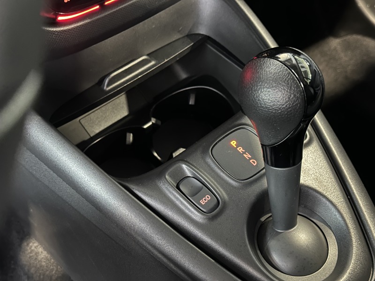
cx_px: 188
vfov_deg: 30.3
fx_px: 520
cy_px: 140
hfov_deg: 39.7
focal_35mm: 48
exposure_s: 1/9
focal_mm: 6.86
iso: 640
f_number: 1.78
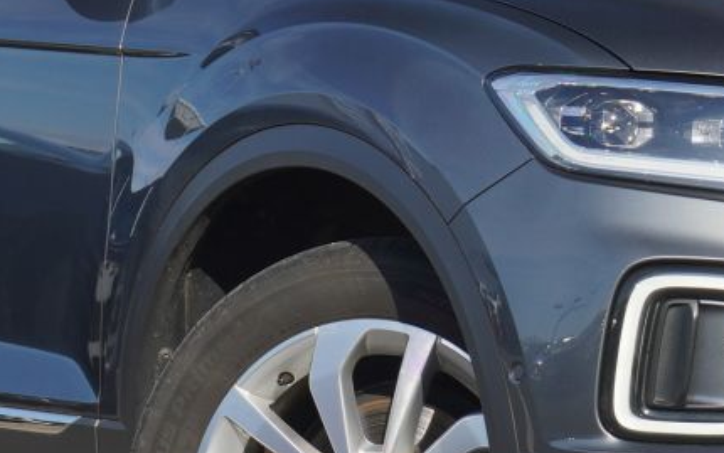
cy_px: 19
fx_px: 5050
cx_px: 534
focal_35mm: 256
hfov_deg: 8.2
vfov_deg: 5.1
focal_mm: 45
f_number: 8
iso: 100
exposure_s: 1/160
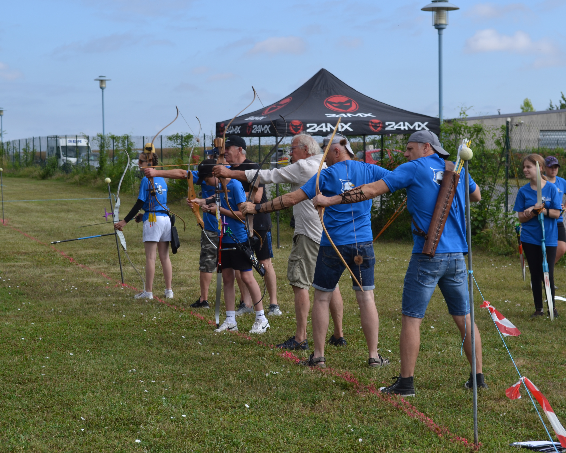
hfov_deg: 24.9
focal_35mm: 77
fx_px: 1283
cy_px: 227
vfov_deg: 20.0
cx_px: 300
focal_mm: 45
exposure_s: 1/200
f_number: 7.1
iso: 100
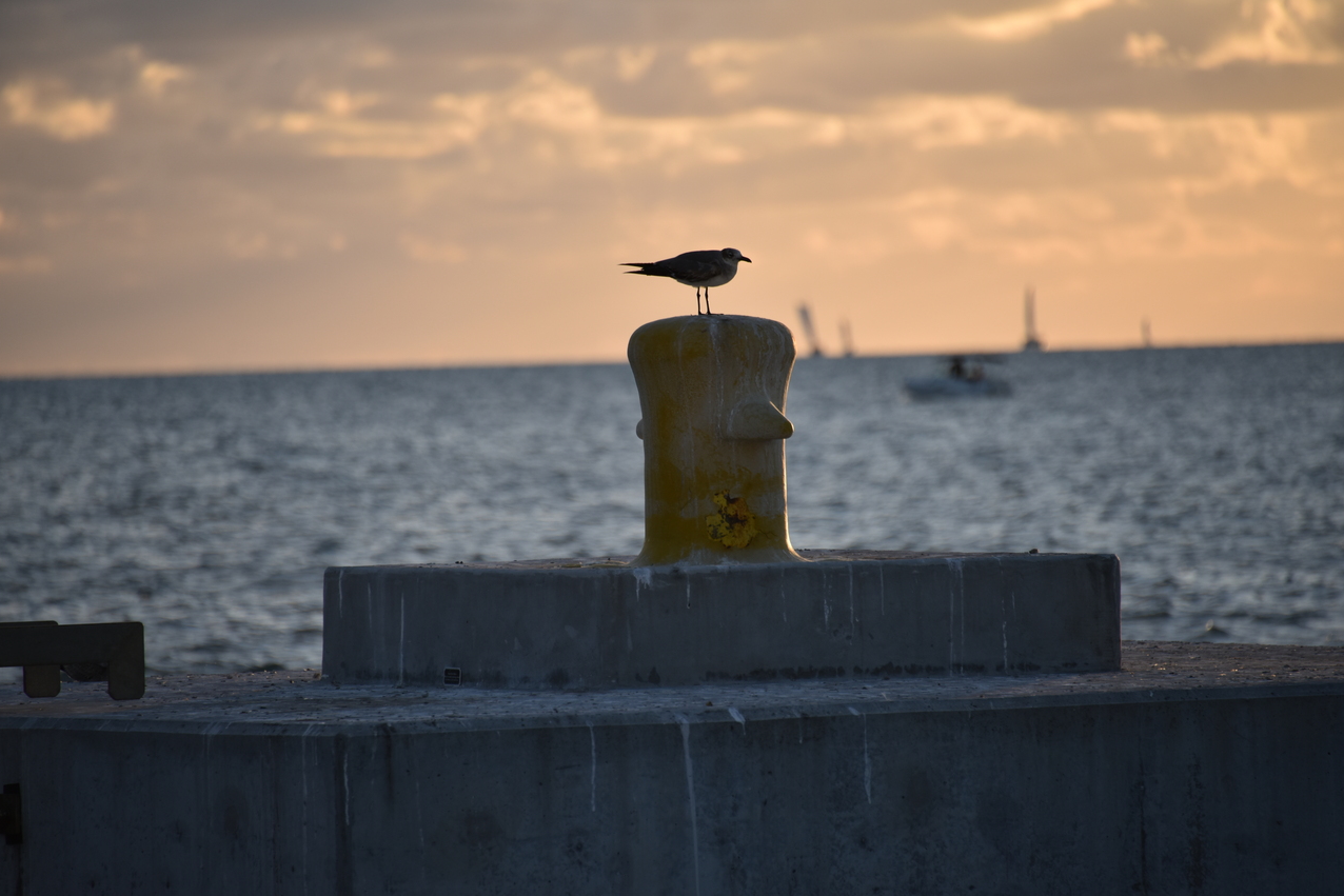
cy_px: 447
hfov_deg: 6.8
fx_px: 11238
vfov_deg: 4.6
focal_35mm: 301
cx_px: 671
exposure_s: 1/640
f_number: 5.6
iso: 250
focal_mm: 300
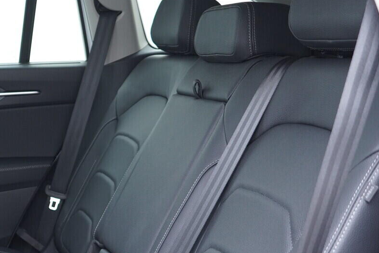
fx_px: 695
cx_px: 46
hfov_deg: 29.4
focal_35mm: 66
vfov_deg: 20.2
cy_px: 225
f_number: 2.8
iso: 640
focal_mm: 24
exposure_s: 1/40
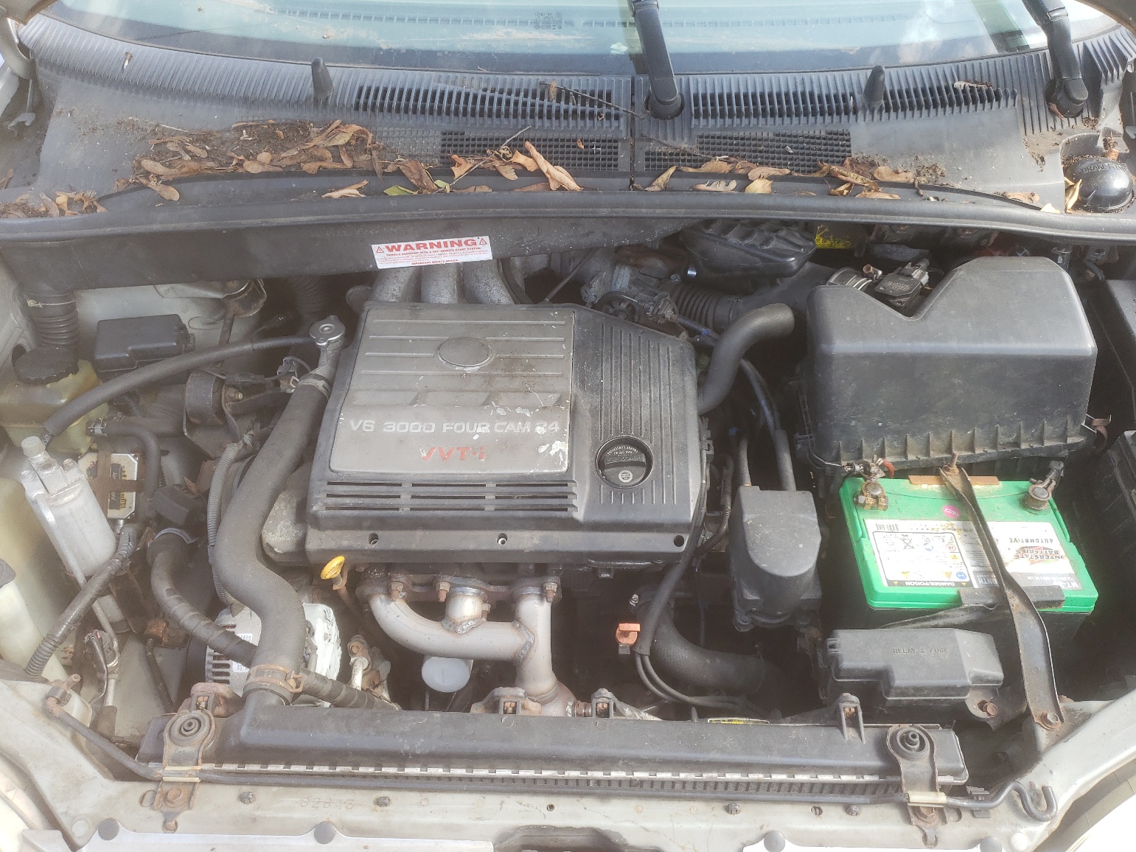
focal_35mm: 27
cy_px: 436
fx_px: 886
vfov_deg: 51.4
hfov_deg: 65.3
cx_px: 583
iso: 50
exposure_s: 1/286
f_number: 1.5
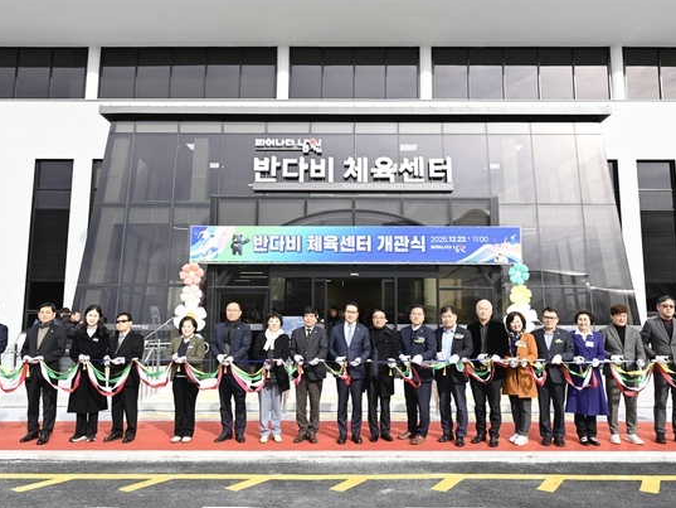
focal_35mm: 27
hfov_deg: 65.3
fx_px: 527
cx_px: 351
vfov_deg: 51.4
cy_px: 250
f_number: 8
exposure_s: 1/250
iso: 320
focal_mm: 24
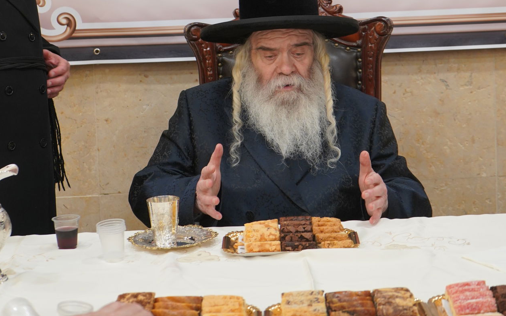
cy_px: -18
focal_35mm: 92
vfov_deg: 13.9
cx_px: 280
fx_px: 1269
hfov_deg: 22.5
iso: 1250
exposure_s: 1/160
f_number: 5
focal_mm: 54
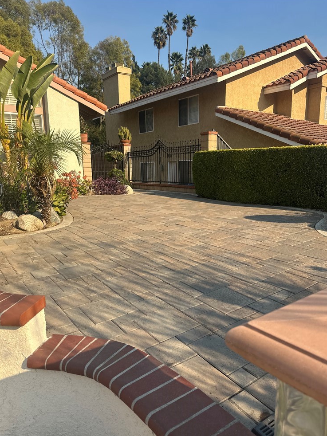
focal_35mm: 25
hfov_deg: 54.9
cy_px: 224
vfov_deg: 69.4
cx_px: 168
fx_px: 315
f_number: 1.78
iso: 80
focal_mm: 6.86
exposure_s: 1/3356
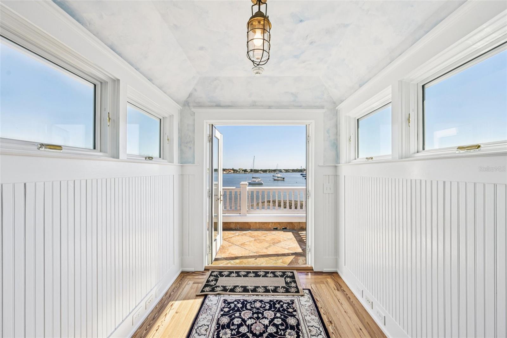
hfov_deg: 104.3
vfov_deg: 81.2
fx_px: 197
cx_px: 254
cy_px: 169
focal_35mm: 14
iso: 100
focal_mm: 14
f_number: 8
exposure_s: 1/180
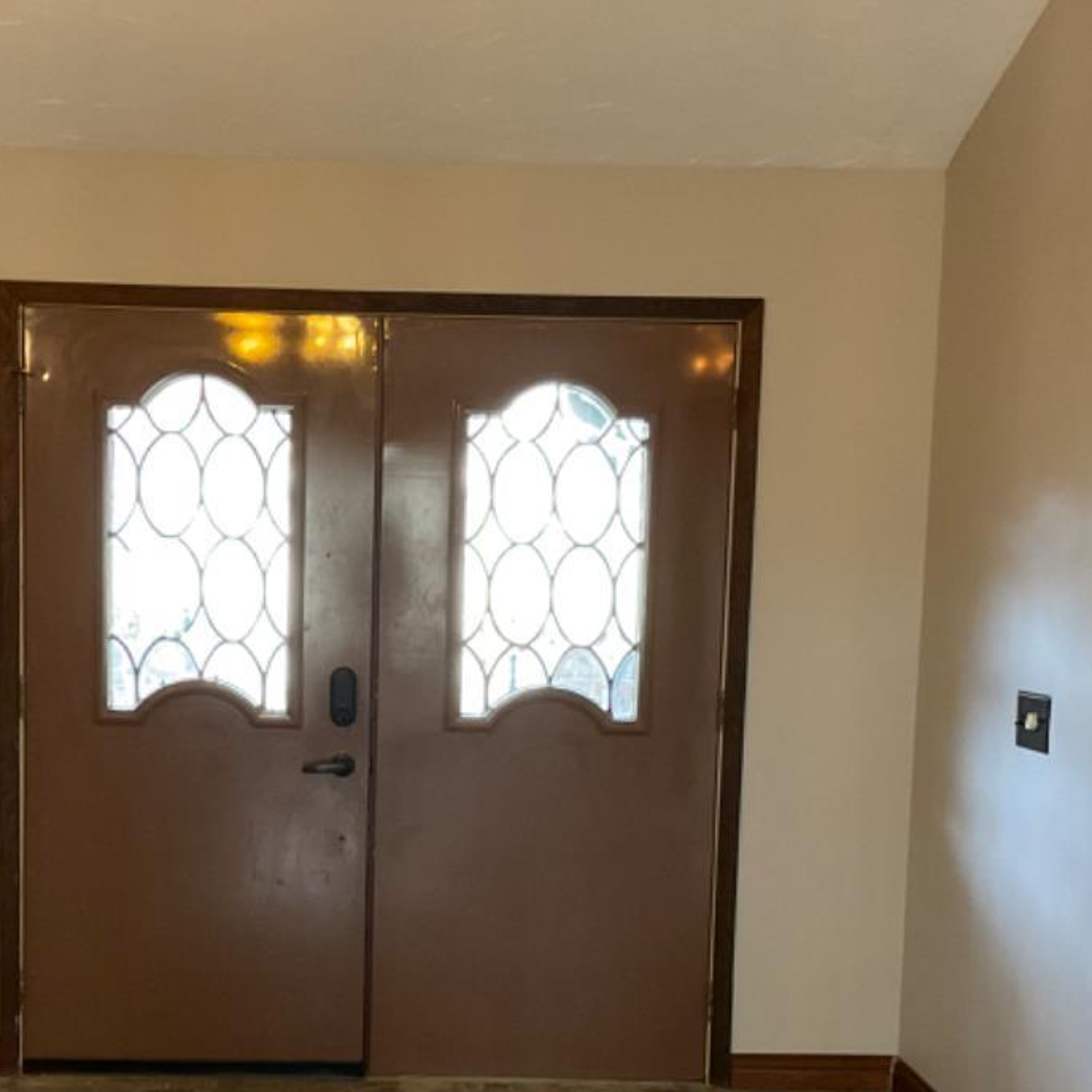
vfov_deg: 30.2
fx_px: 1999
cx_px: 405
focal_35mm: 56
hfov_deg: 30.4
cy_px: 767
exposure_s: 1/60
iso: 250
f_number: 1.8
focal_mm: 3
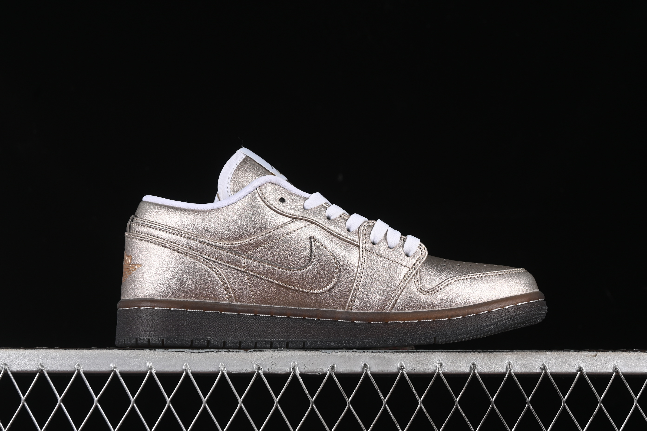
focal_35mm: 75
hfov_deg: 27.0
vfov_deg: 18.2
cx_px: 324
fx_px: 1348
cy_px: 216
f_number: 8
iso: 160
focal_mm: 50
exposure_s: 1/80
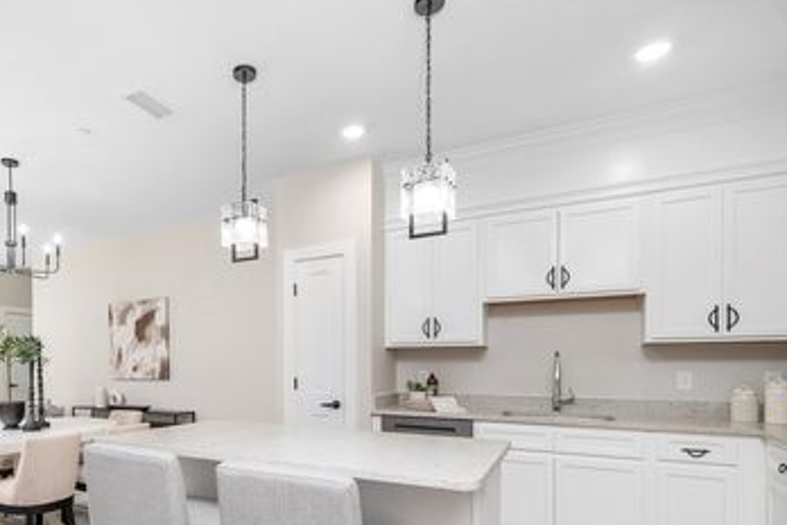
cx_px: 258
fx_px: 503
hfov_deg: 73.6
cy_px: 365
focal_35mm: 23
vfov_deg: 53.6
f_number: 8
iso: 100
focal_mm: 16
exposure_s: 1/2.5
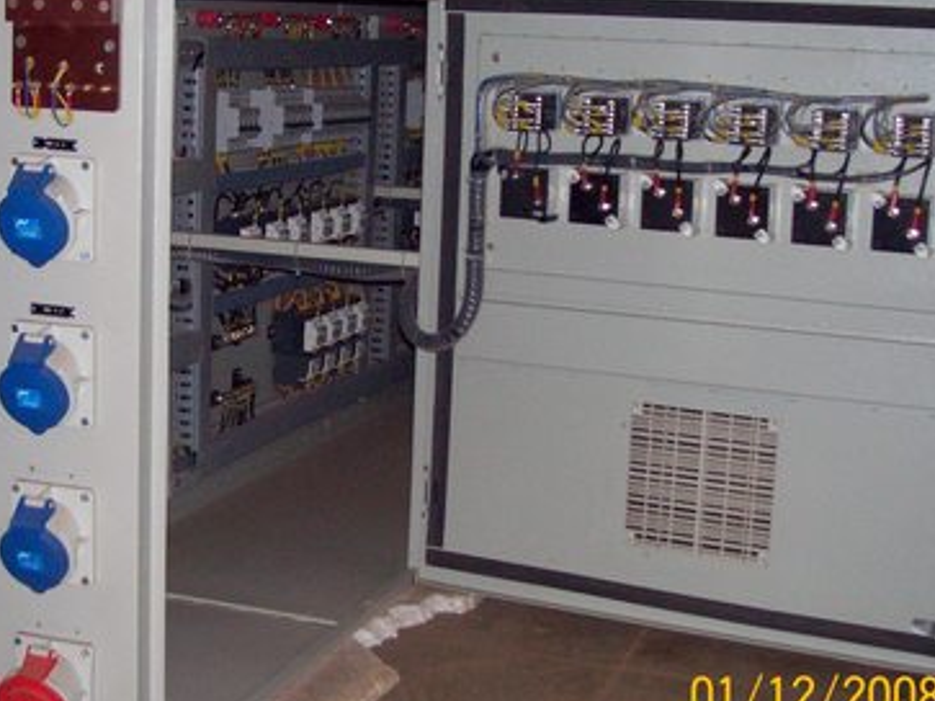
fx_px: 1674
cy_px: 331
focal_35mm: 62
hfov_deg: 31.1
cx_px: 363
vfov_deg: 23.6
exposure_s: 1/73.1
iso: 140
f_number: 3
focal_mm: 7.6
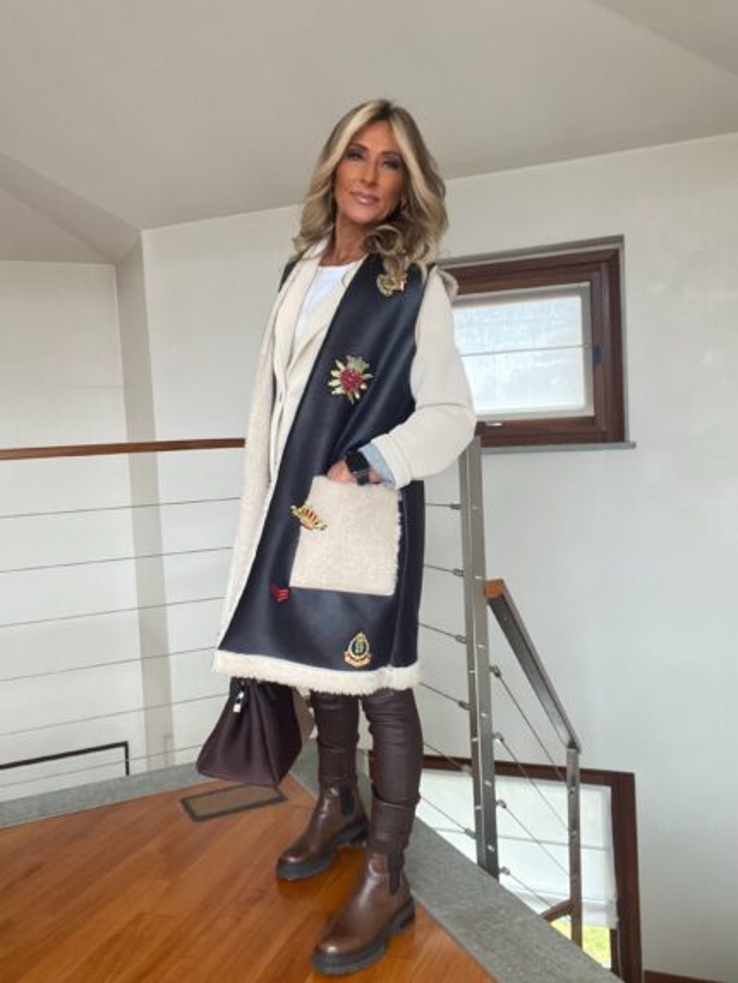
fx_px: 852
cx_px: 369
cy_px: 492
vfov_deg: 60.0
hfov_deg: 46.8
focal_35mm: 30
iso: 200
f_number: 2.2
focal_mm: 2.71
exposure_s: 1/60
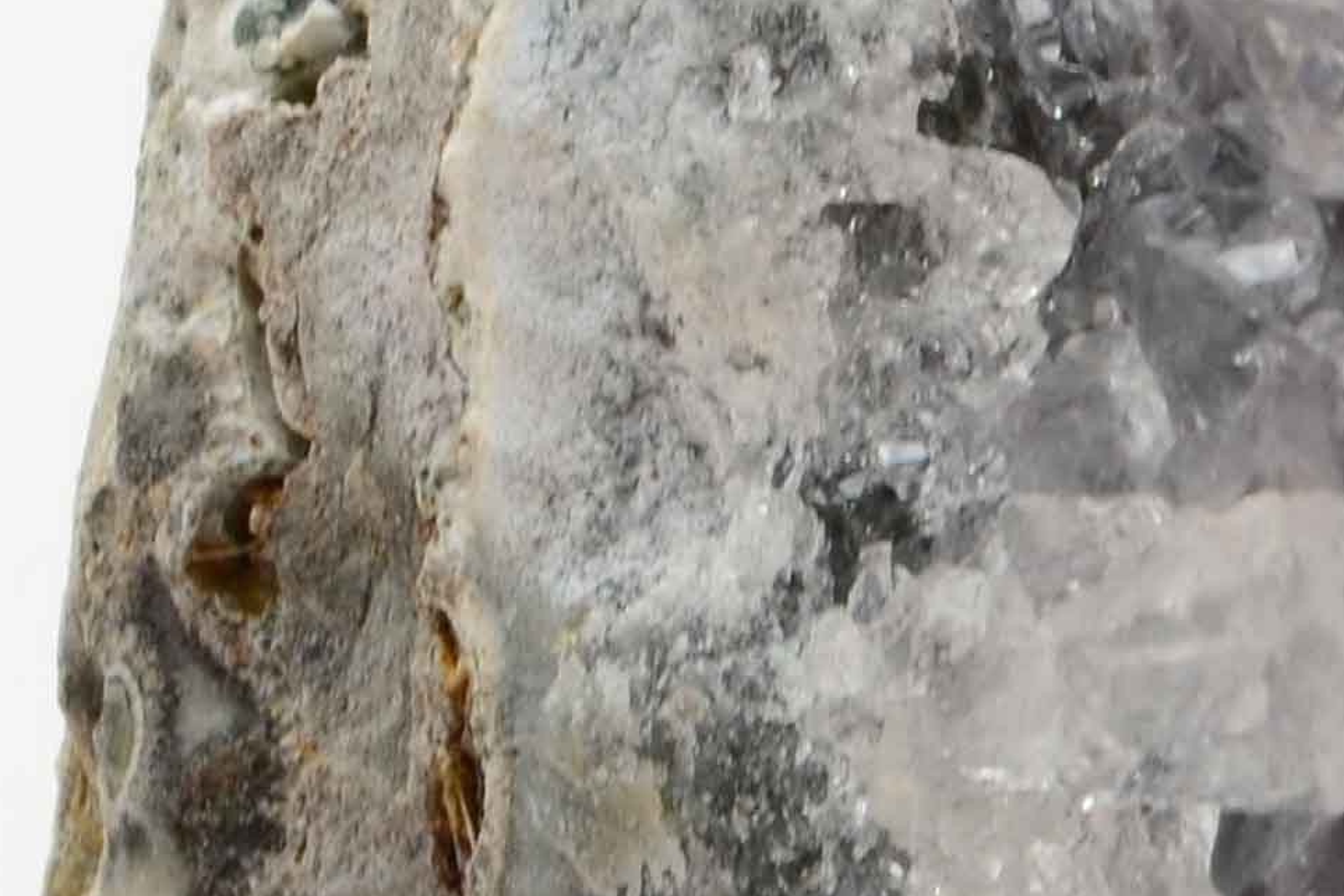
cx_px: 2158
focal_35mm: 422
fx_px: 15737
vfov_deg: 3.3
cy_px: 61
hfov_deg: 4.8
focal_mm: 55
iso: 100
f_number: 22
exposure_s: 1/160
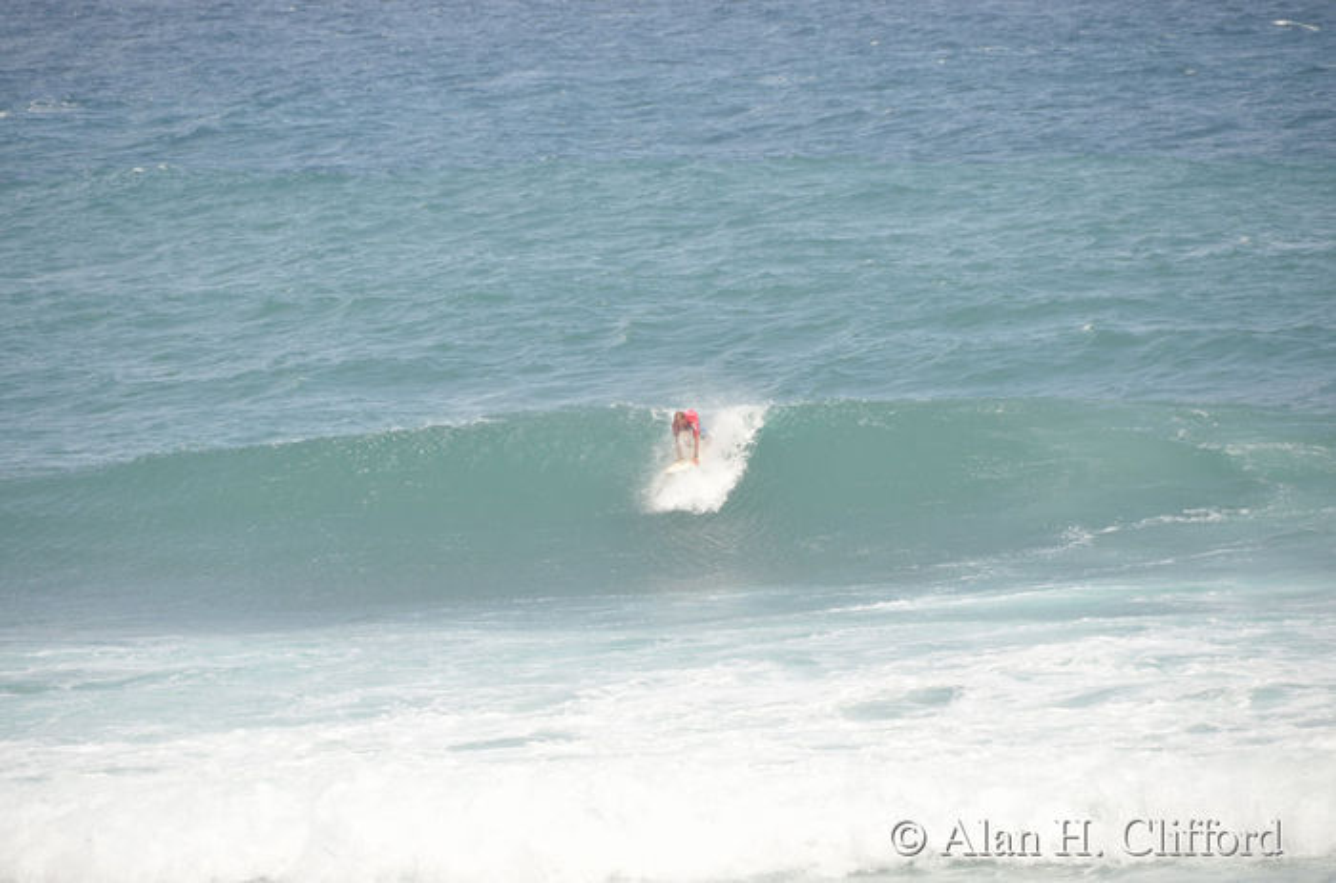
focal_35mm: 300
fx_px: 11106
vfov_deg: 4.6
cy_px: 442
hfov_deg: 6.9
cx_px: 668
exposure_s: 1/800
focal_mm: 200
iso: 220
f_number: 5.6
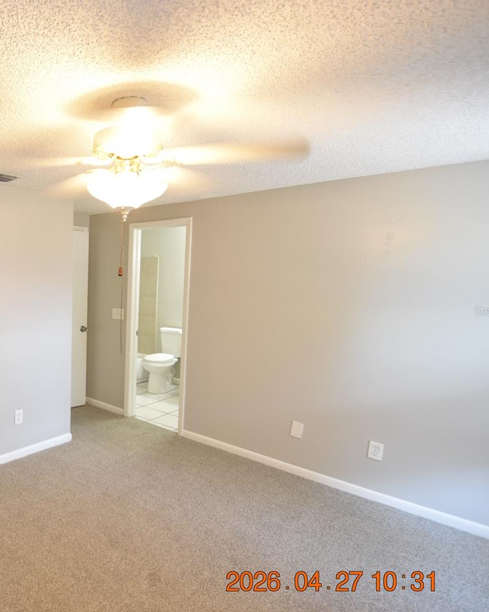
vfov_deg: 75.0
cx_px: 50
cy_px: 311
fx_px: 398
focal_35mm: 22
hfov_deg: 55.0
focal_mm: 10
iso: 800
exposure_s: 1/30
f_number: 3.5
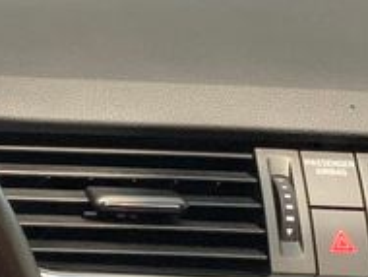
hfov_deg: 13.1
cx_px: -229
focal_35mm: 140
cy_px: 430
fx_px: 1490
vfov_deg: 10.2
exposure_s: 1/29
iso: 800
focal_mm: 4.25
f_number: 1.8
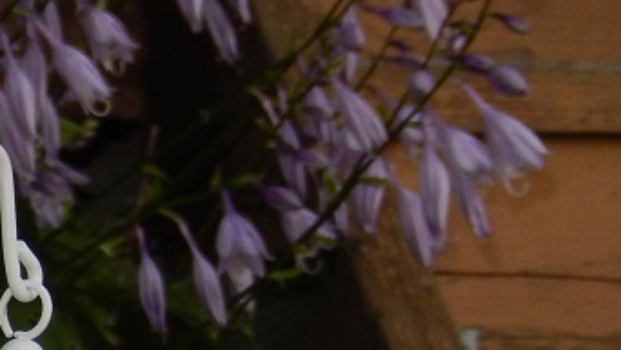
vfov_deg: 3.7
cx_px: -461
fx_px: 5455
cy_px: 647
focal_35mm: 331
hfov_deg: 6.4
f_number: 5.1
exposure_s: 1/30
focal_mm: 15.2
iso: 200
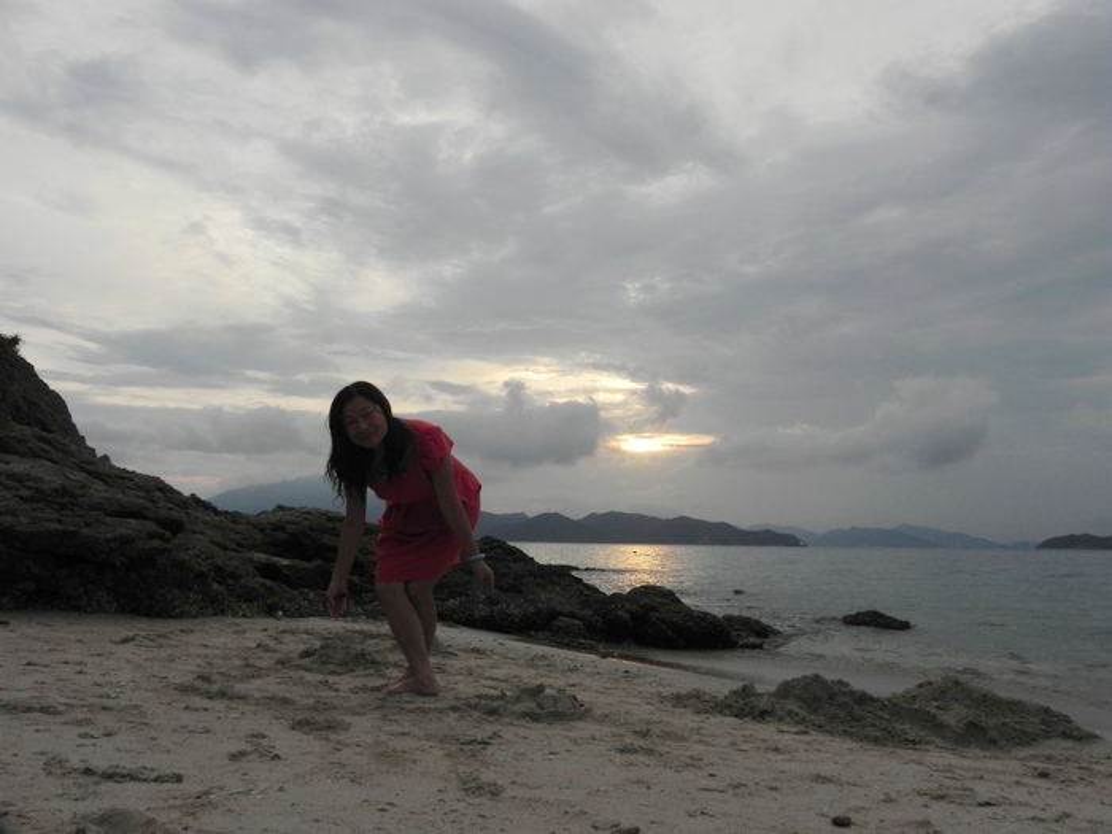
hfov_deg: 61.7
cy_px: 417
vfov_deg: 48.2
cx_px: 556
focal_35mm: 29
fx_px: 932
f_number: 6.3
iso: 160
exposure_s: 1/236
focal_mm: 5.2
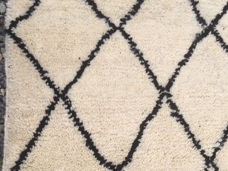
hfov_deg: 47.9
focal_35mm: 39
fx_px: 257
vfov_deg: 36.1
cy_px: 125
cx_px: 114
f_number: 2.2
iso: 25
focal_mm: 4.15
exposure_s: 1/874
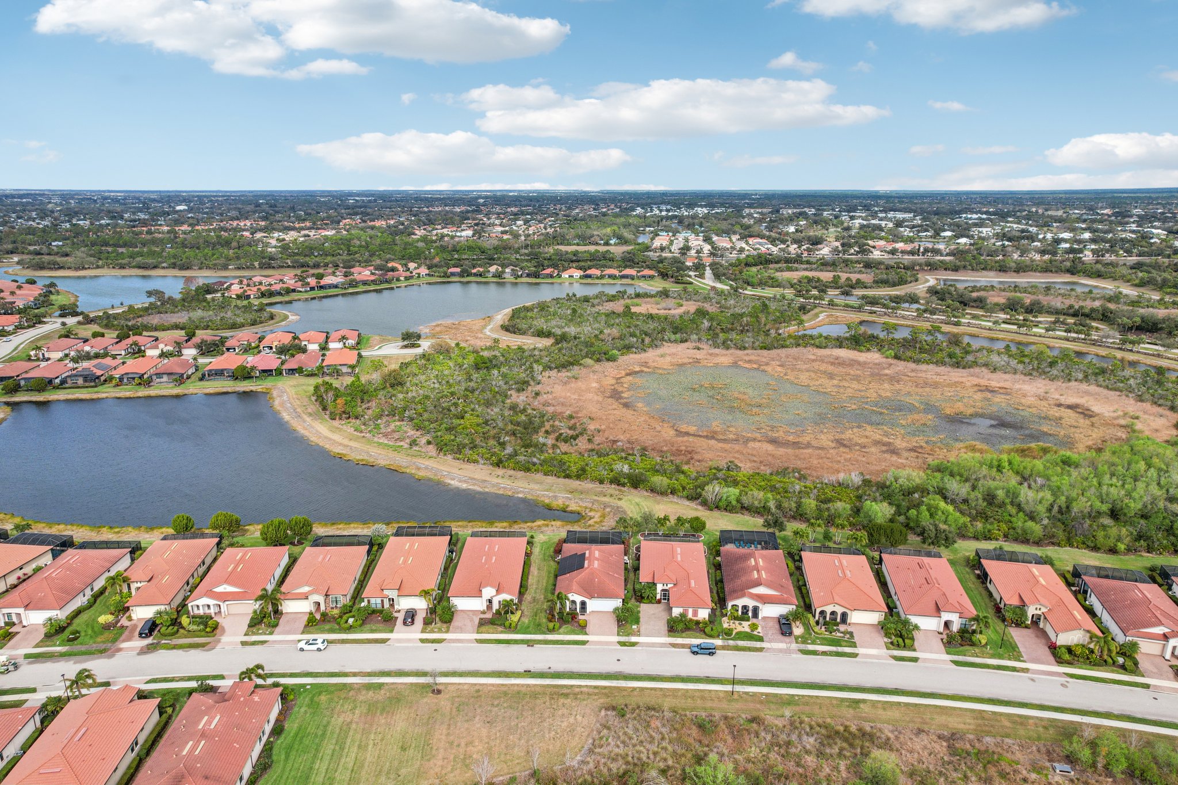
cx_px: 589
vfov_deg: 57.2
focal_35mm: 22
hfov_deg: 78.6
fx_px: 720
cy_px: 392
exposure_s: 1/1600
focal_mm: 8.4
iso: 100
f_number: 2.8
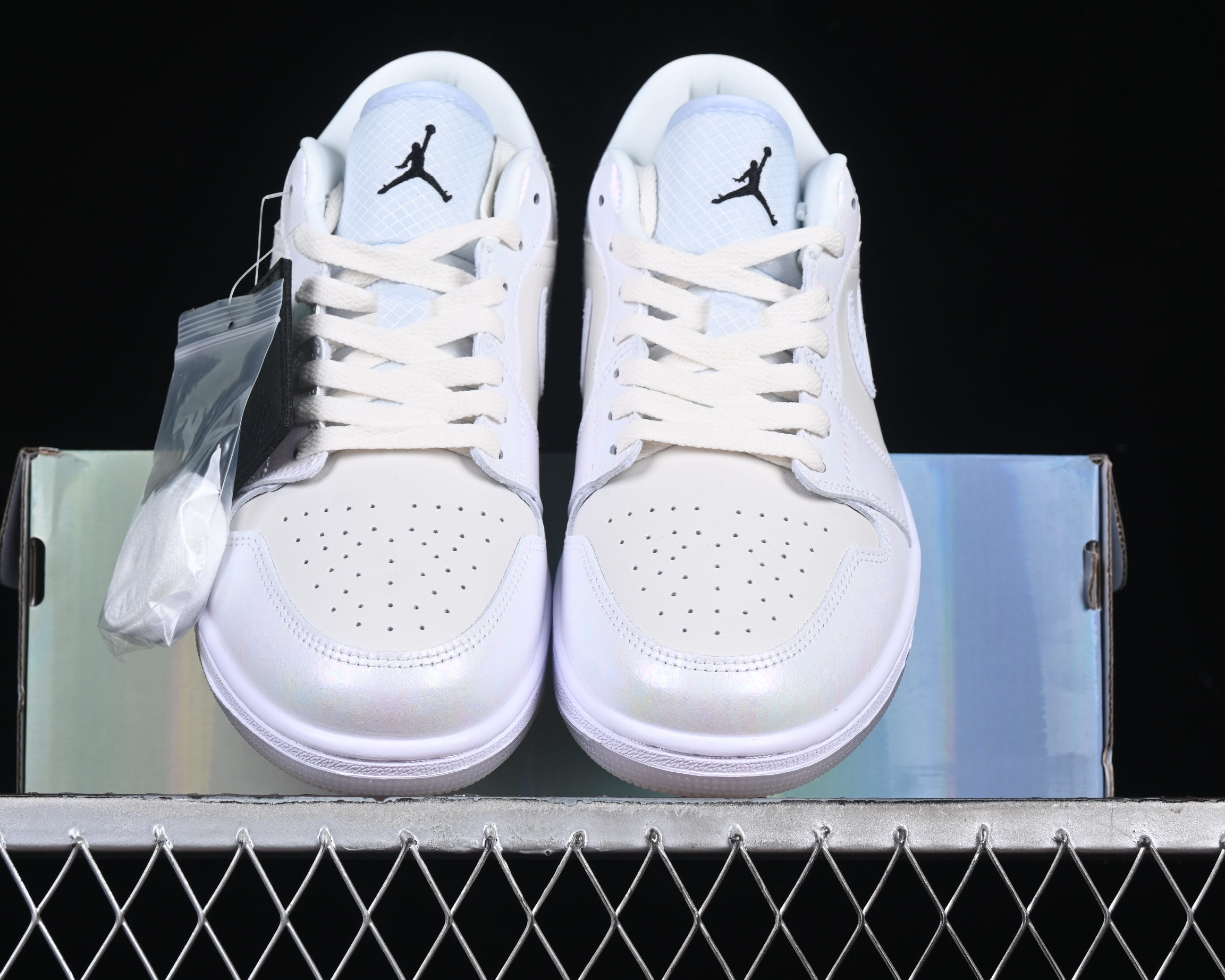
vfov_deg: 18.1
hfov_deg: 22.5
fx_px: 3082
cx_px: 569
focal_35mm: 85
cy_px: 491
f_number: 8
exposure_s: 1/80
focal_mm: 50
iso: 160
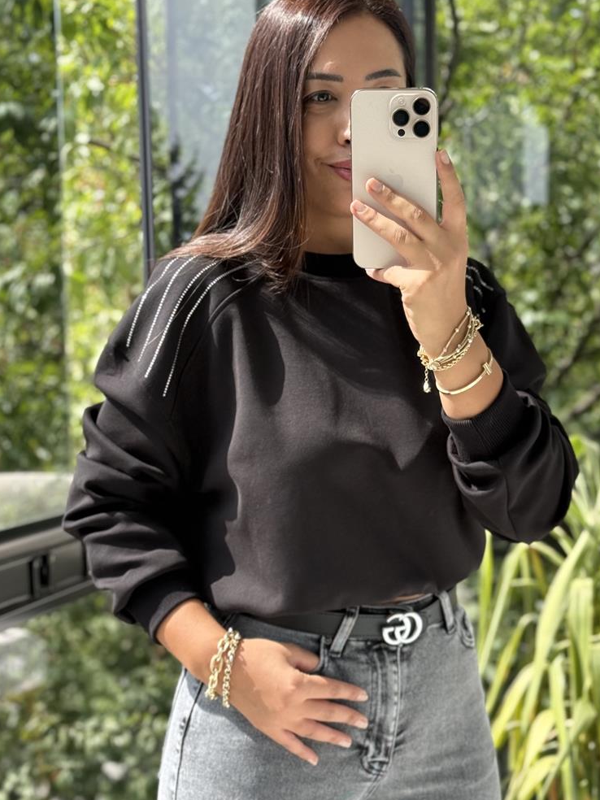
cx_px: 350
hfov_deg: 22.6
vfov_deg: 29.8
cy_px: 461
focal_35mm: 65
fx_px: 1502
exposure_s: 1/846
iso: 80
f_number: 1.78
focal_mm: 6.76
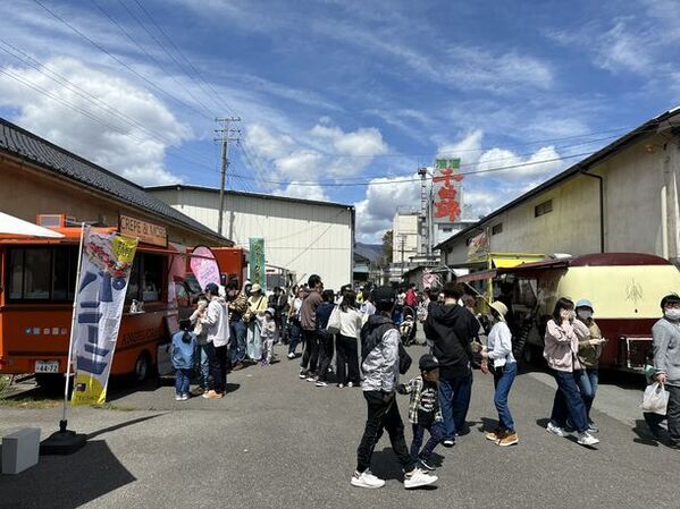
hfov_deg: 71.6
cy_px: 254
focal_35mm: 24
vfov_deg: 56.8
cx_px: 340
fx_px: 471
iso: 80
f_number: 1.78
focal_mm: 6.86
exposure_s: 1/7042
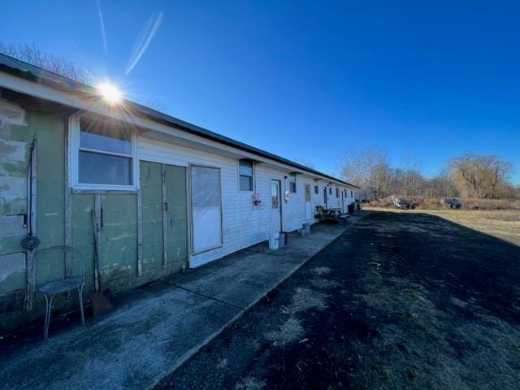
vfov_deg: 89.9
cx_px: 260
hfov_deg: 106.2
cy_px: 195
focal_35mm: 13
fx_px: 195
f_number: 1.8
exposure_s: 1/960
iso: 32
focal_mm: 1.57
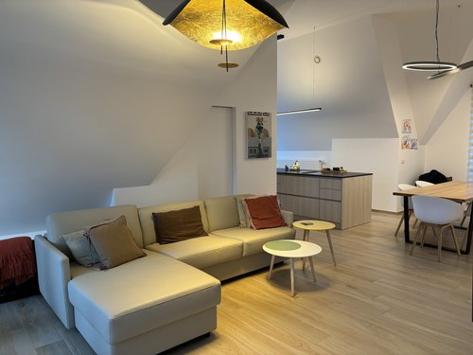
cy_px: 178
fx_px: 355
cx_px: 236
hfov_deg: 67.3
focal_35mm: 26
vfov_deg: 53.1
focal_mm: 5.96
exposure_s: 1/50
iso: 80
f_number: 1.6
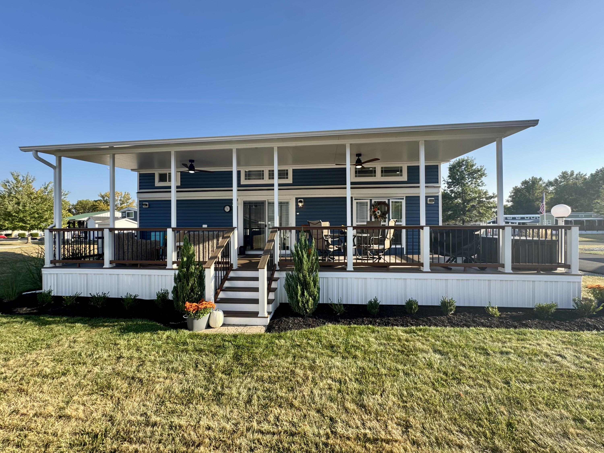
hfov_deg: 102.1
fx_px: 244
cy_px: 226
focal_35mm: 14
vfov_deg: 85.7
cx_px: 302
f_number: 2.2
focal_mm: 2.22
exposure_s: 1/433
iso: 40
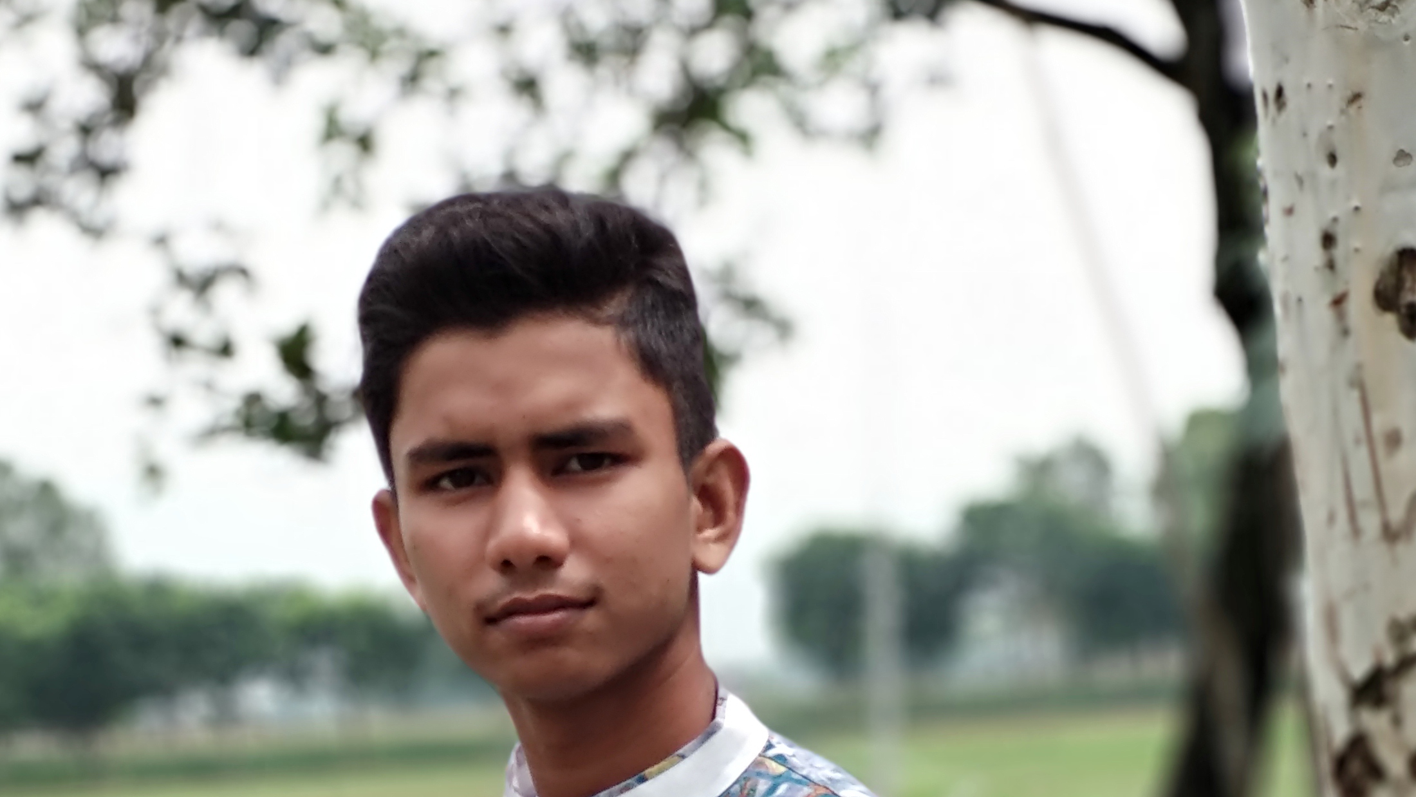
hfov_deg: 20.7
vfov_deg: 11.3
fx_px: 3868
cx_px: 754
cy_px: 1185
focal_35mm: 103
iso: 100
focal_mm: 5.99
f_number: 2.6
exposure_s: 1/277
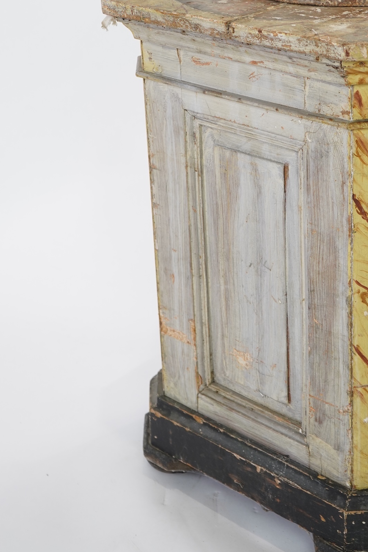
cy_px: 103
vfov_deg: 26.4
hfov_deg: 18.2
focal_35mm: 75
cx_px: 213
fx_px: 1150
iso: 400
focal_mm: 40
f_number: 4.5
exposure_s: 1/80
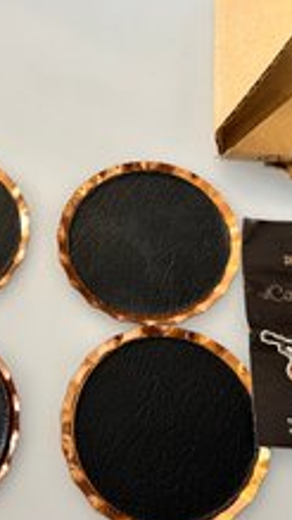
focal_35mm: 41
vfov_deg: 49.4
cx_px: 89
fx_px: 565
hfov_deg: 28.7
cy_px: 281
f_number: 1.78
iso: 400
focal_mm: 6.86
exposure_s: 1/60
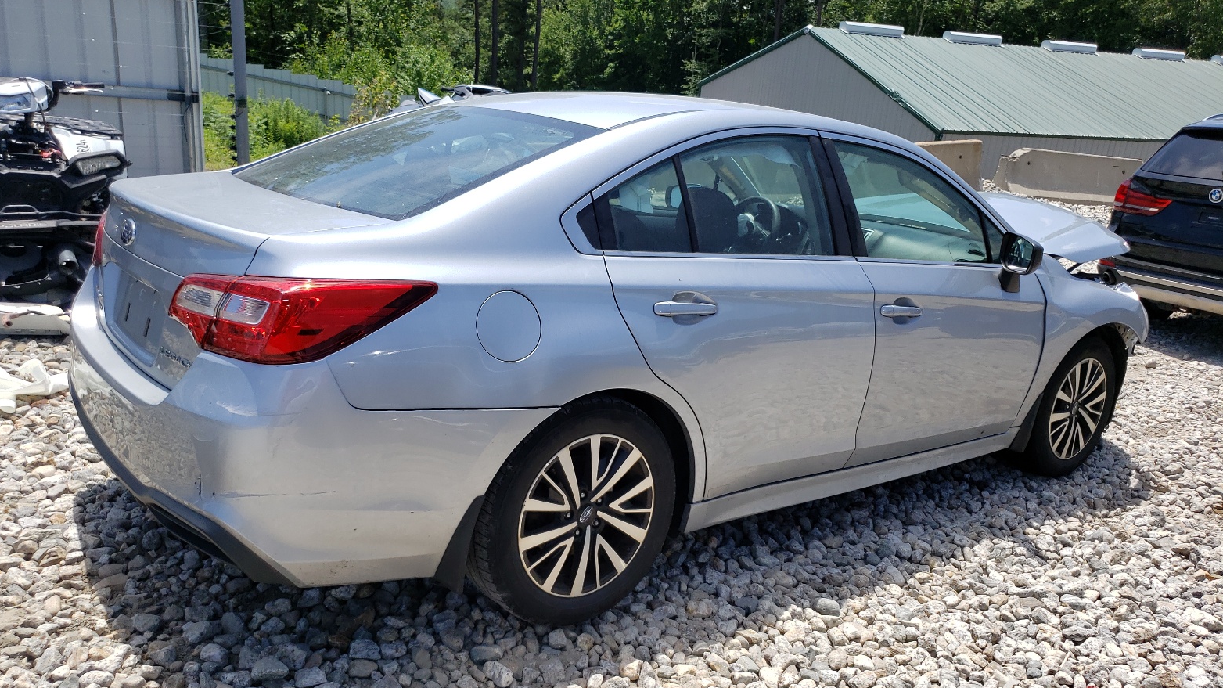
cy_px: 365
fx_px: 940
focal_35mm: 29
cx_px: 602
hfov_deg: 66.1
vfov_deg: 40.2
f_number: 1.5
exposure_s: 1/3333
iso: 50
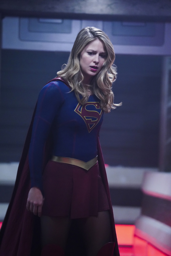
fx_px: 1240
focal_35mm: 174
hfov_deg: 7.9
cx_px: 86
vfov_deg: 11.8
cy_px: 128
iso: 8000
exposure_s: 1/100
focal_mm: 174
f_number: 4
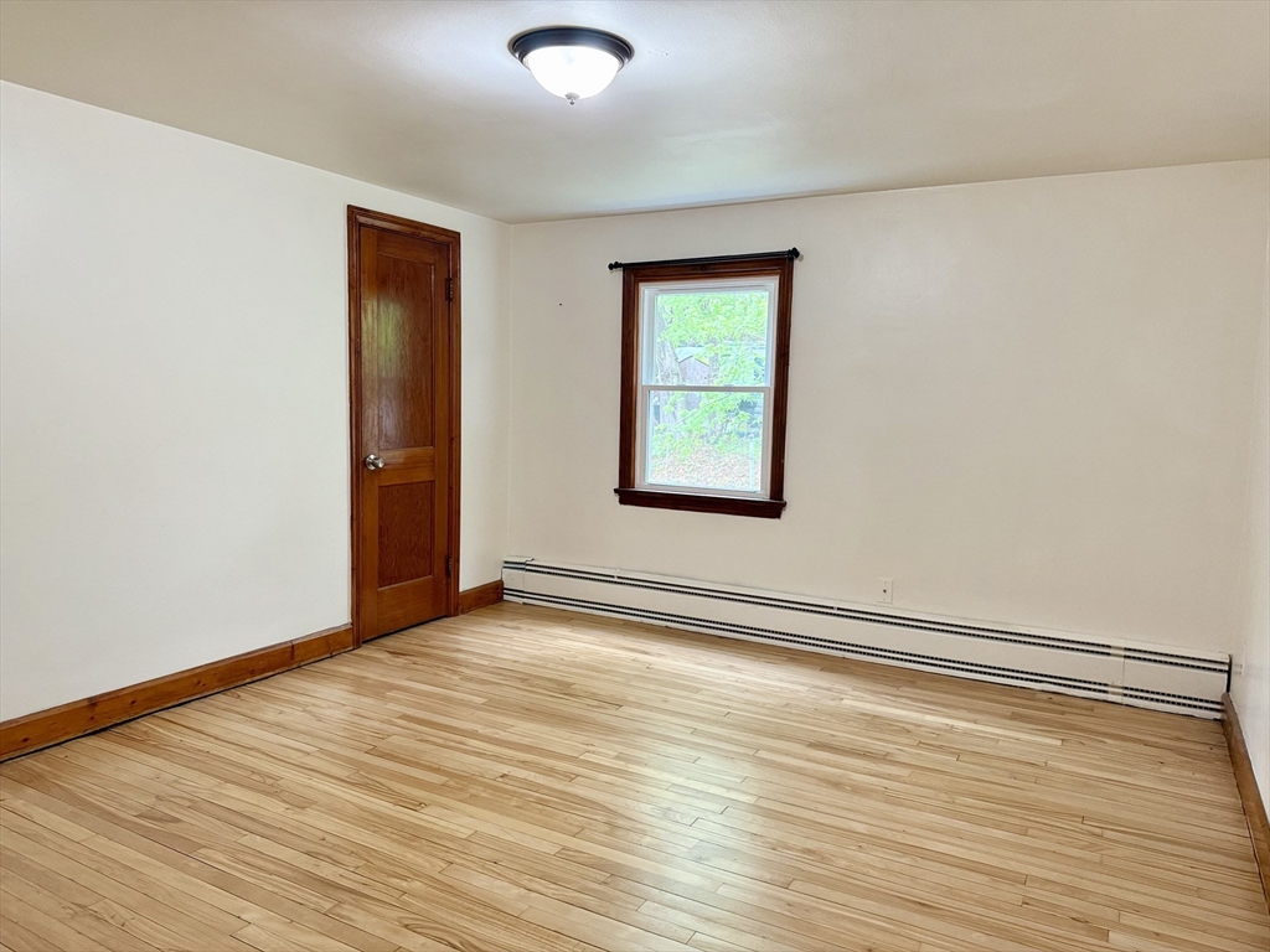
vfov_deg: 56.8
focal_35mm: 24
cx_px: 635
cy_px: 476
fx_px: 881
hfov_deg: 71.6
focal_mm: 6.76
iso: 250
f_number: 1.78
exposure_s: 1/60
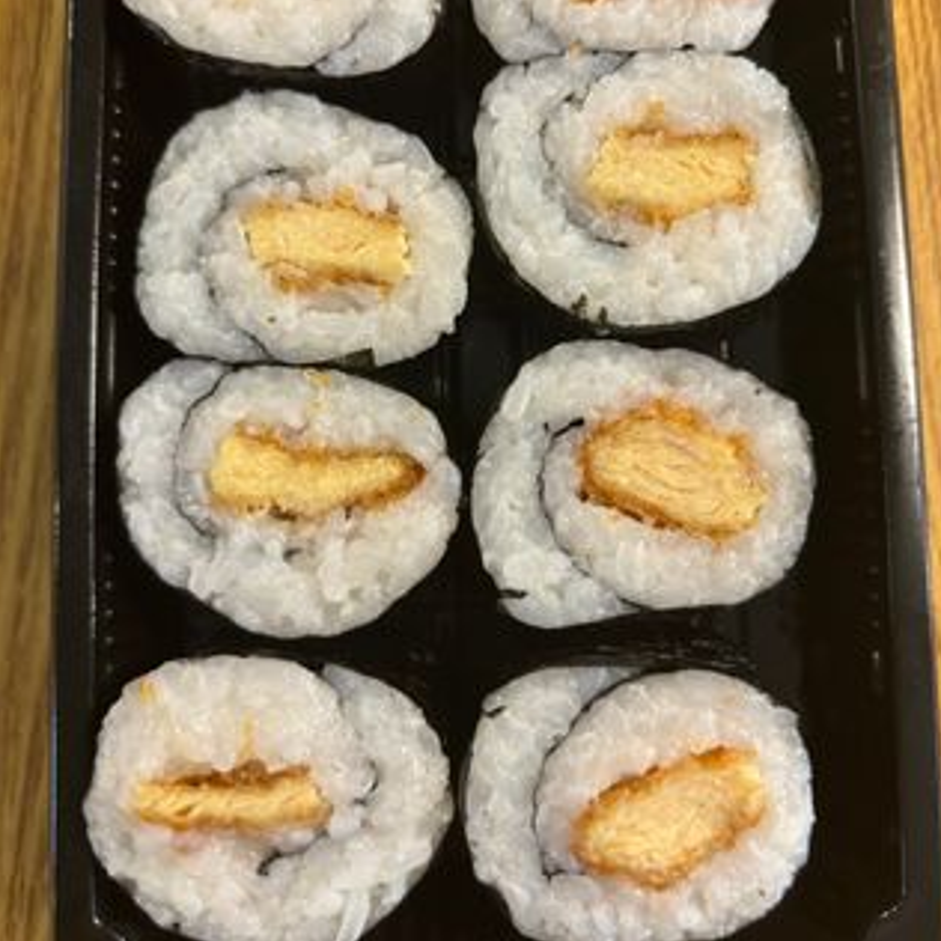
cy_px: 390
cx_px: 473
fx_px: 953
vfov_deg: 52.3
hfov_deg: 52.5
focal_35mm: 31
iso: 320
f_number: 1.6
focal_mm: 5.96
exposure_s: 1/50
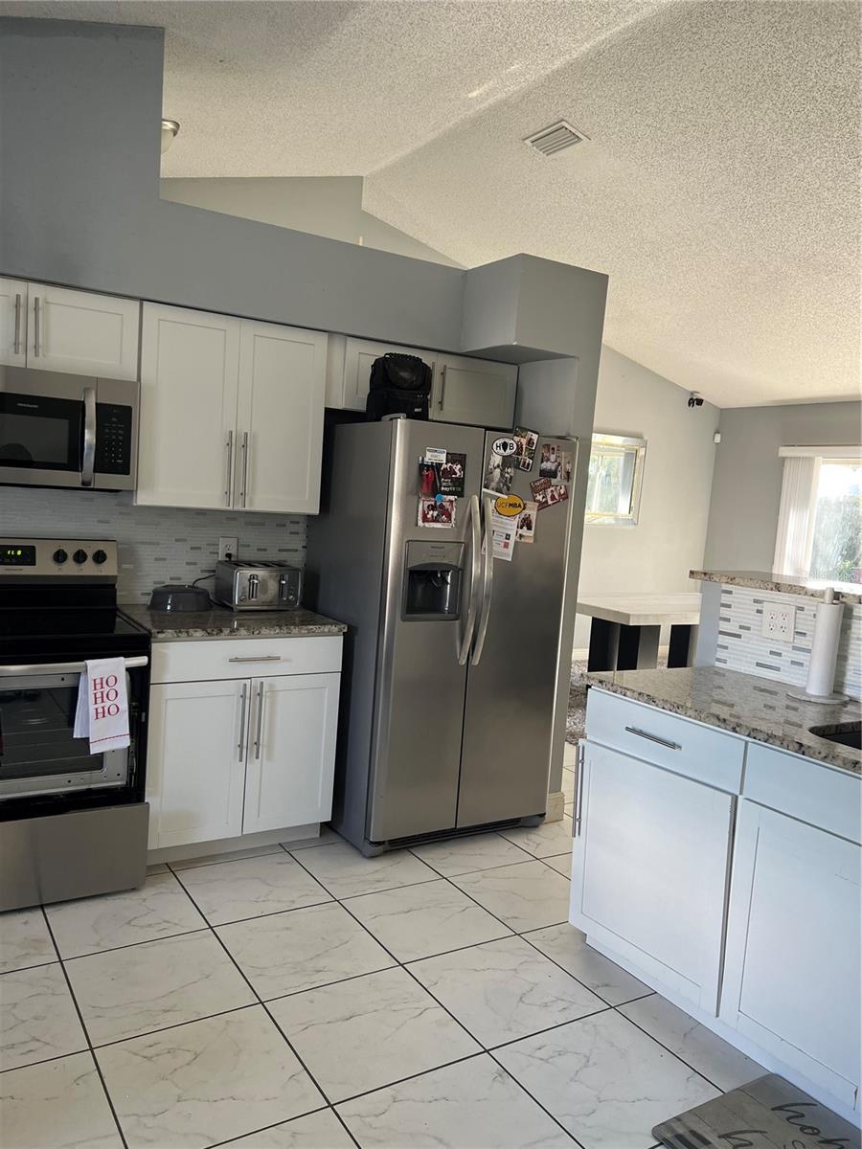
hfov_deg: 53.1
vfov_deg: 67.3
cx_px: 431
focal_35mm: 26
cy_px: 574
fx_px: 863
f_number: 1.5
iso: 125
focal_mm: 5.7
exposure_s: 1/121
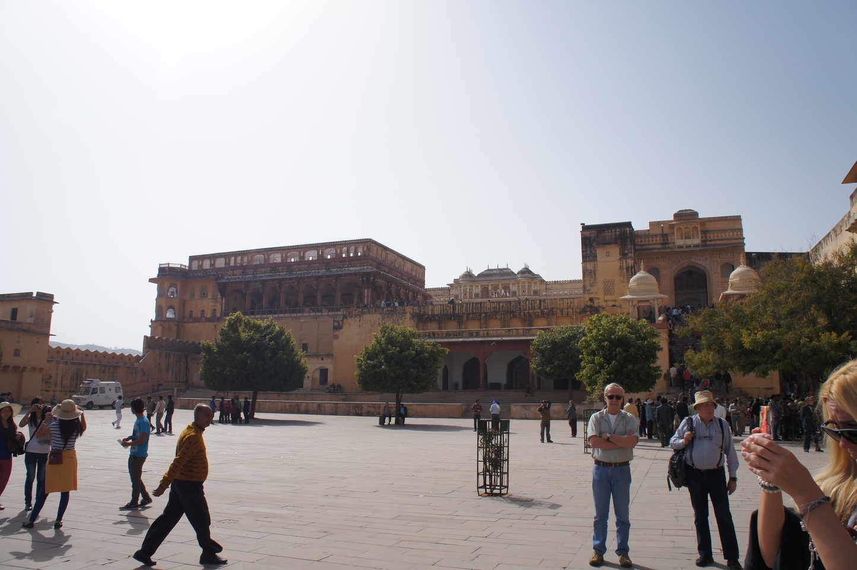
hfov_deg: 67.4
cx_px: 428
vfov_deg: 47.8
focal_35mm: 27
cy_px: 285
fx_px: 642
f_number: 8
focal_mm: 18
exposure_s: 1/1000
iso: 200
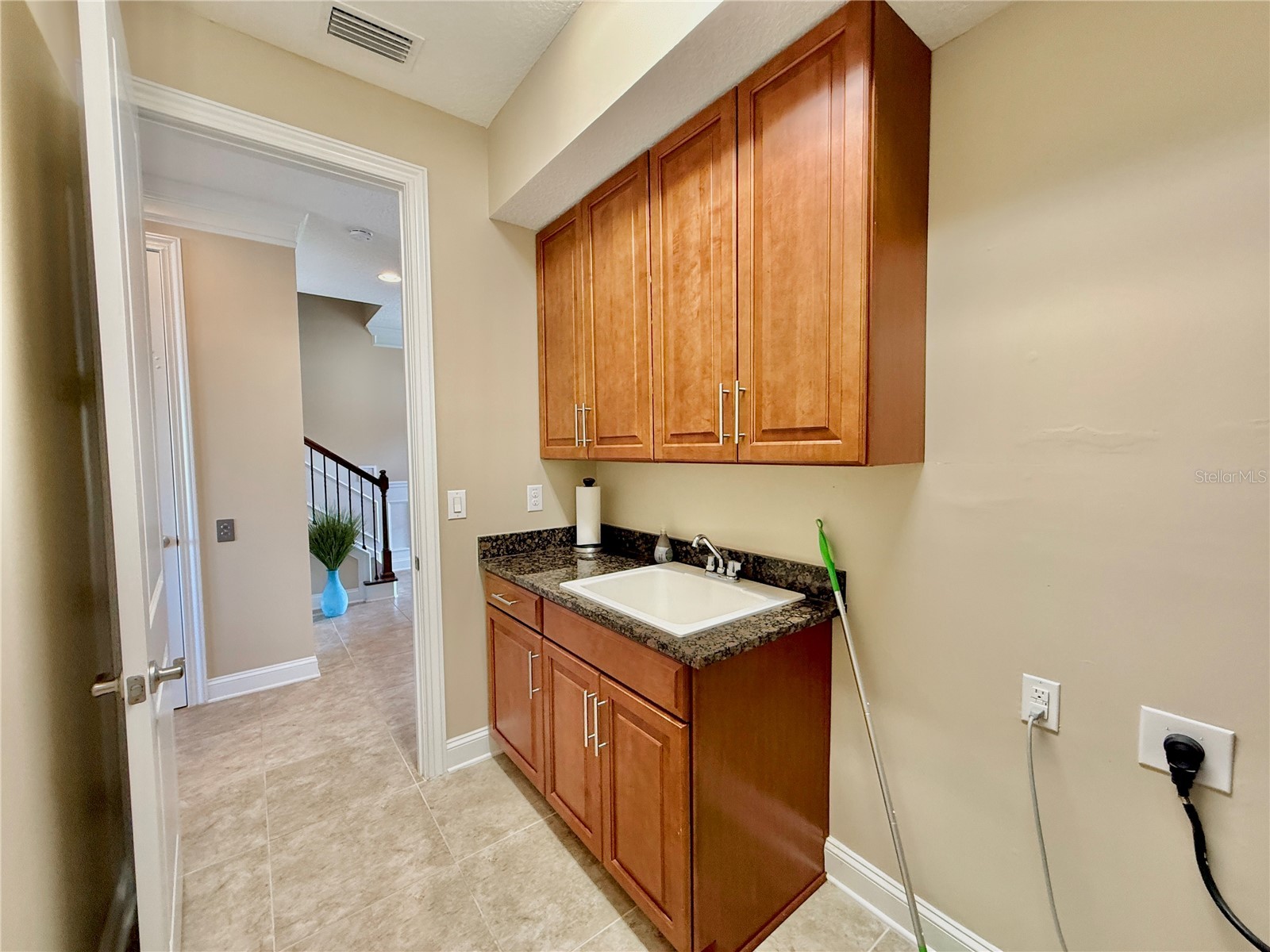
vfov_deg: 85.7
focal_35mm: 14
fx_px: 514
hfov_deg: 102.1
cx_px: 635
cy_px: 476
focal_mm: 2.22
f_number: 2.2
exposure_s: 1/60
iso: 250
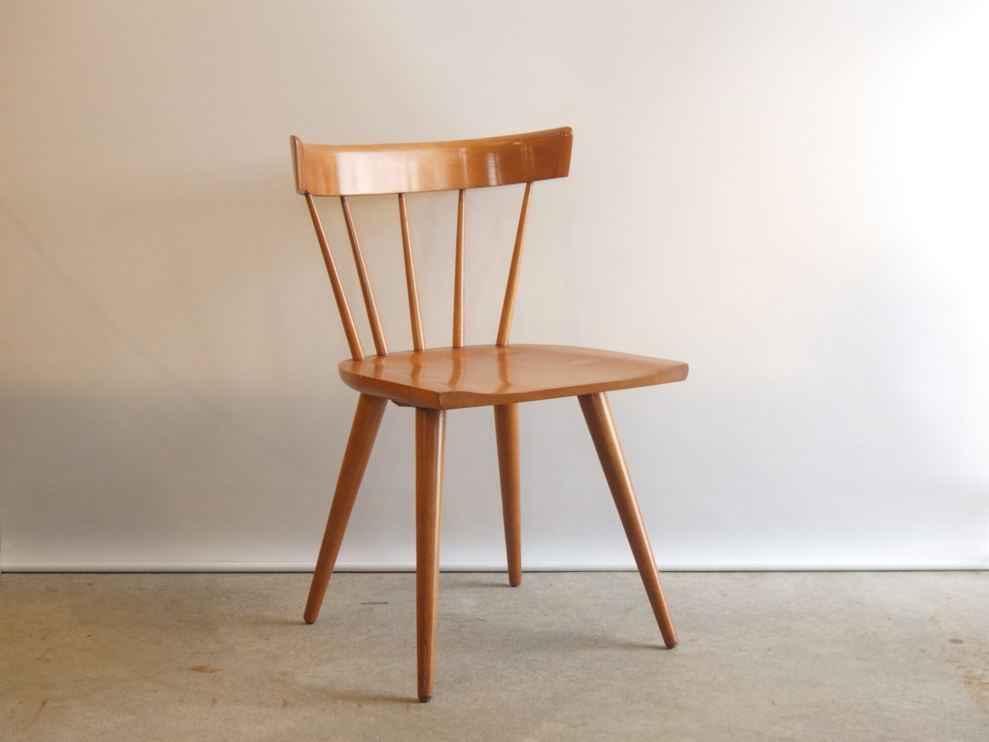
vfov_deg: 23.7
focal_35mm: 62
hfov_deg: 31.2
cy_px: 371
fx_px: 1771
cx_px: 494
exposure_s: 1/20
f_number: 4.6
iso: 125
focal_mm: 11.1
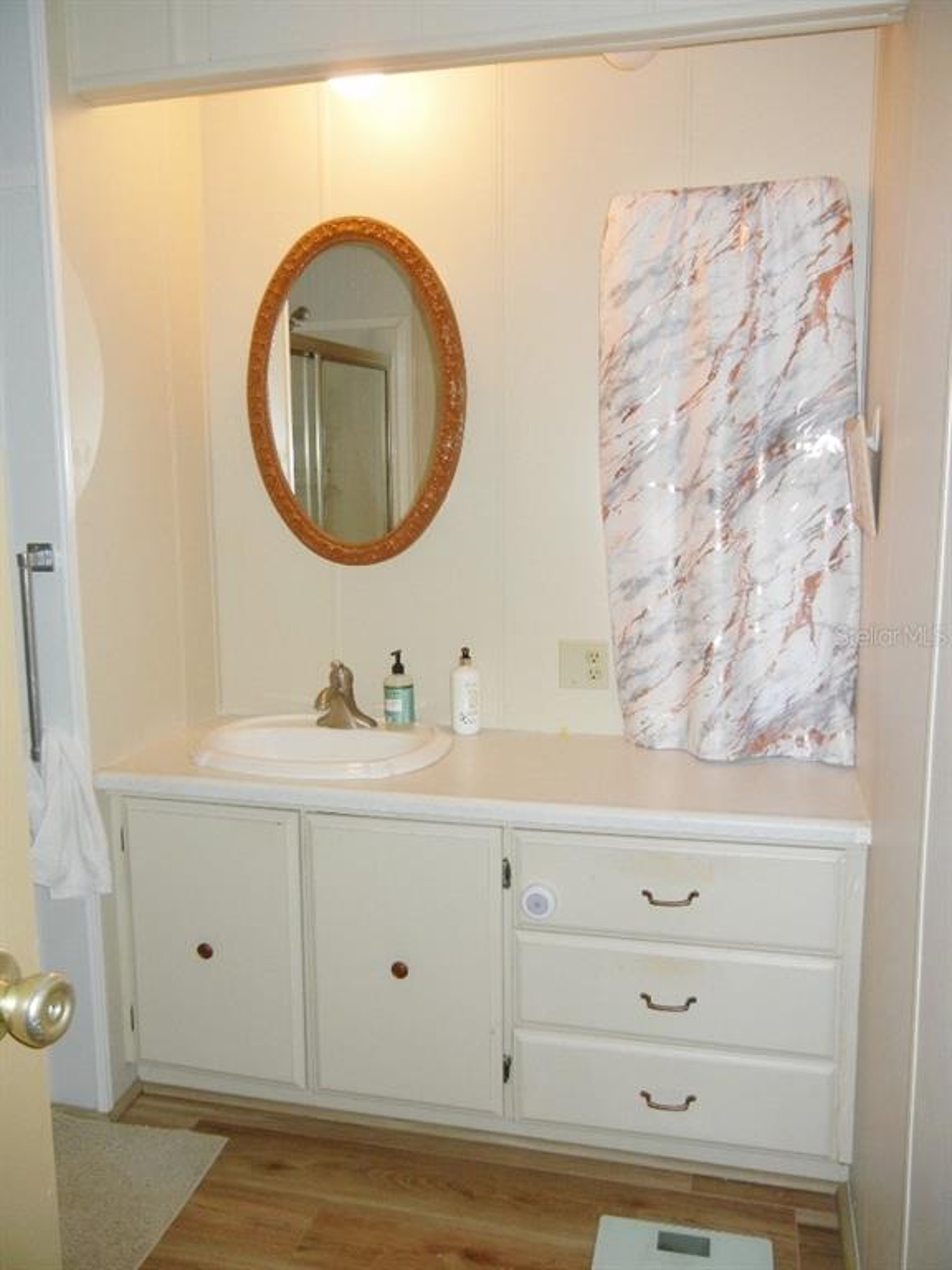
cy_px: 635
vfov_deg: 60.0
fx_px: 1100
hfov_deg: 46.8
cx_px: 476
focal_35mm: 30
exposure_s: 1/30
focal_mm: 5.4
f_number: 3.5
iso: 200
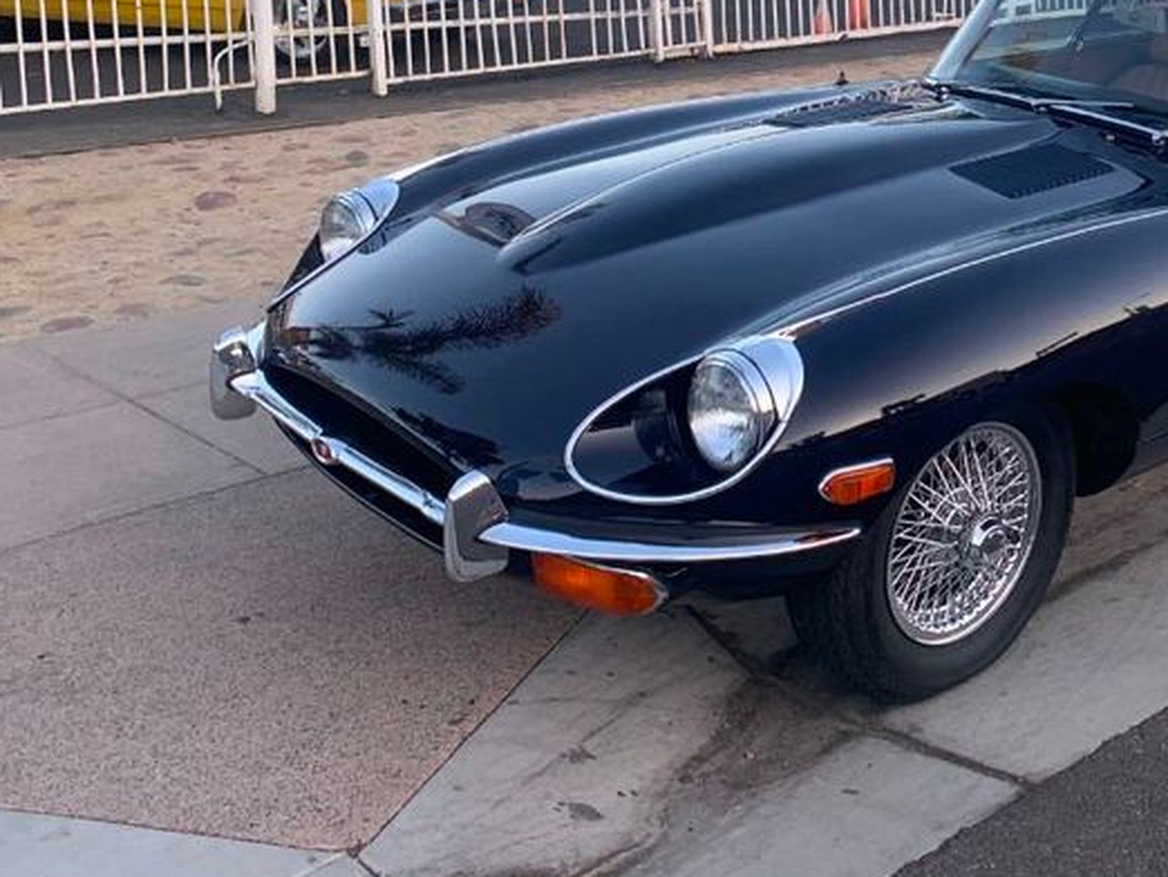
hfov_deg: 36.4
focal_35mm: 51
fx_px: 1722
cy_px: 45
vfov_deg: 27.3
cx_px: 904
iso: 25
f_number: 1.8
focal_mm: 4.25
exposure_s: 1/201
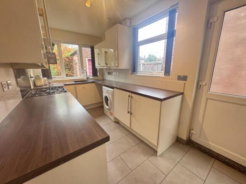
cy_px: 92
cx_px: 123
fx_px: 99
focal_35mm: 14
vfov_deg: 85.7
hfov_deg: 102.1
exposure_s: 1/50
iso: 160
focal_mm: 2.22
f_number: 2.2
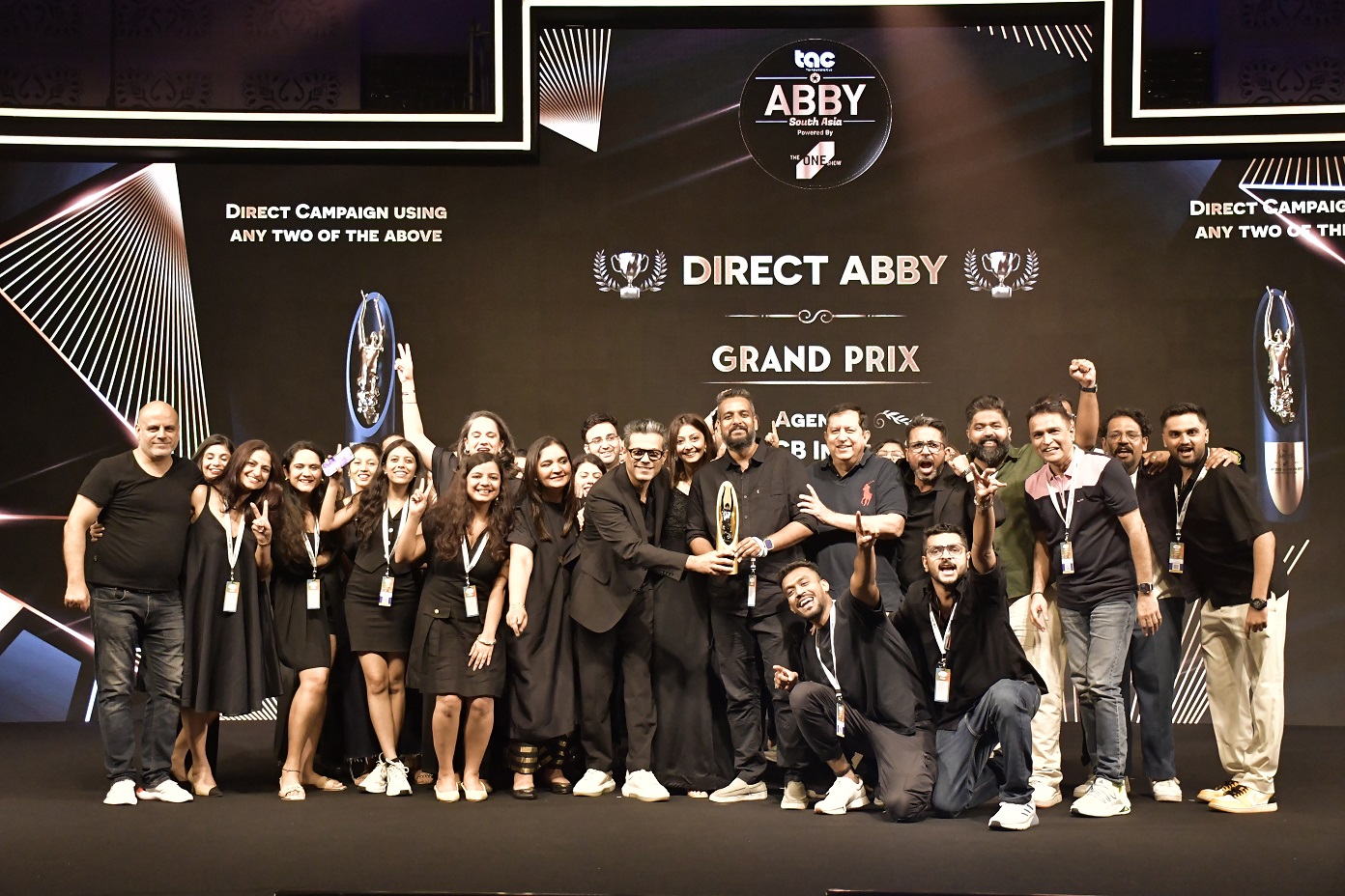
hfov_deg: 41.1
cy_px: 448
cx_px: 672
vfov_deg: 28.1
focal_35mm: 48
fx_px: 1793
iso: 4000
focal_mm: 32
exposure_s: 1/200
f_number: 4.5
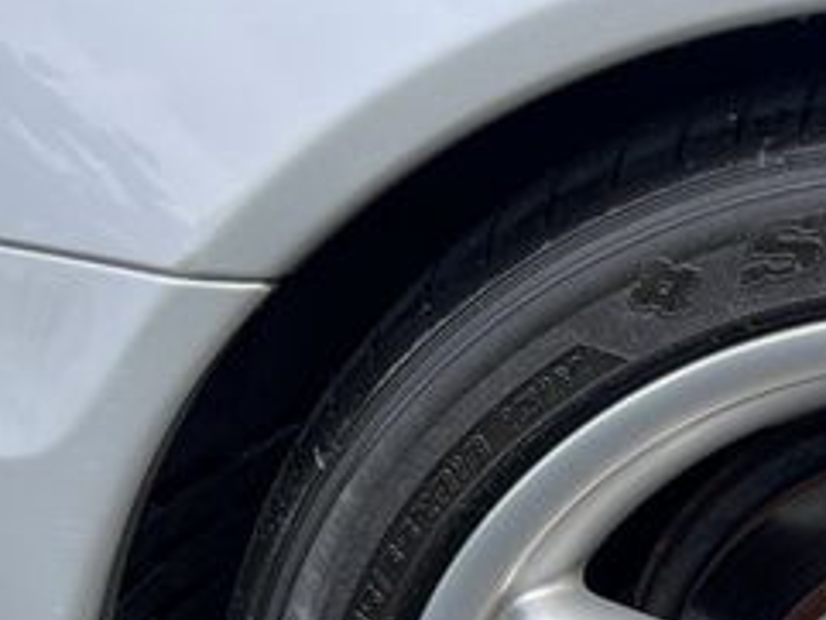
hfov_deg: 25.8
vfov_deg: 20.3
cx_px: 929
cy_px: 699
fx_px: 1647
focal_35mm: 69
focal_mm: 5.7
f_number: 1.5
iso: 50
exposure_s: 1/1159
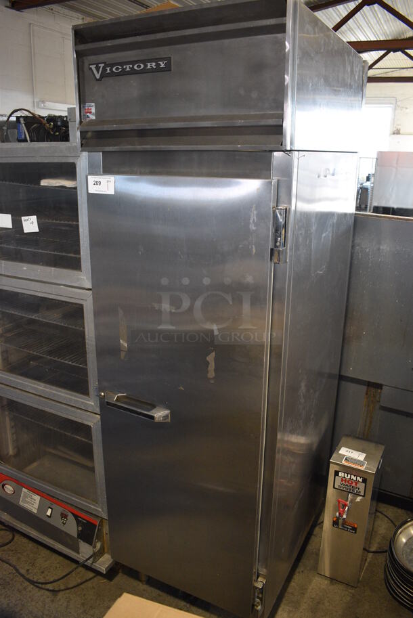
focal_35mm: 27
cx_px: 206
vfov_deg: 67.3
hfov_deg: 48.0
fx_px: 464
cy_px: 309
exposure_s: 1/125
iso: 1400
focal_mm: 18
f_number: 3.5
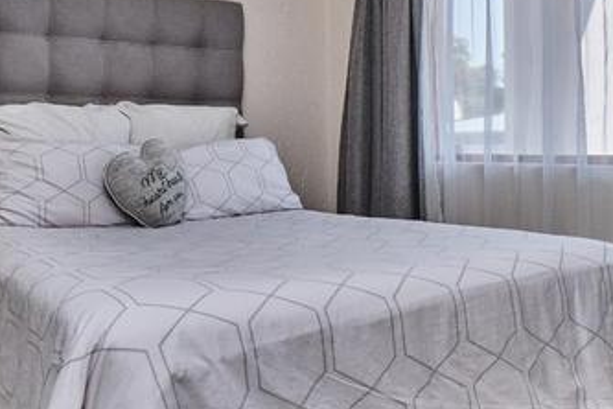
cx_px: 160
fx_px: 613
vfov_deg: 36.5
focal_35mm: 36
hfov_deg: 51.1
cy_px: 139
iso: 800
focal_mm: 10
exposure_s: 1/200
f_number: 10
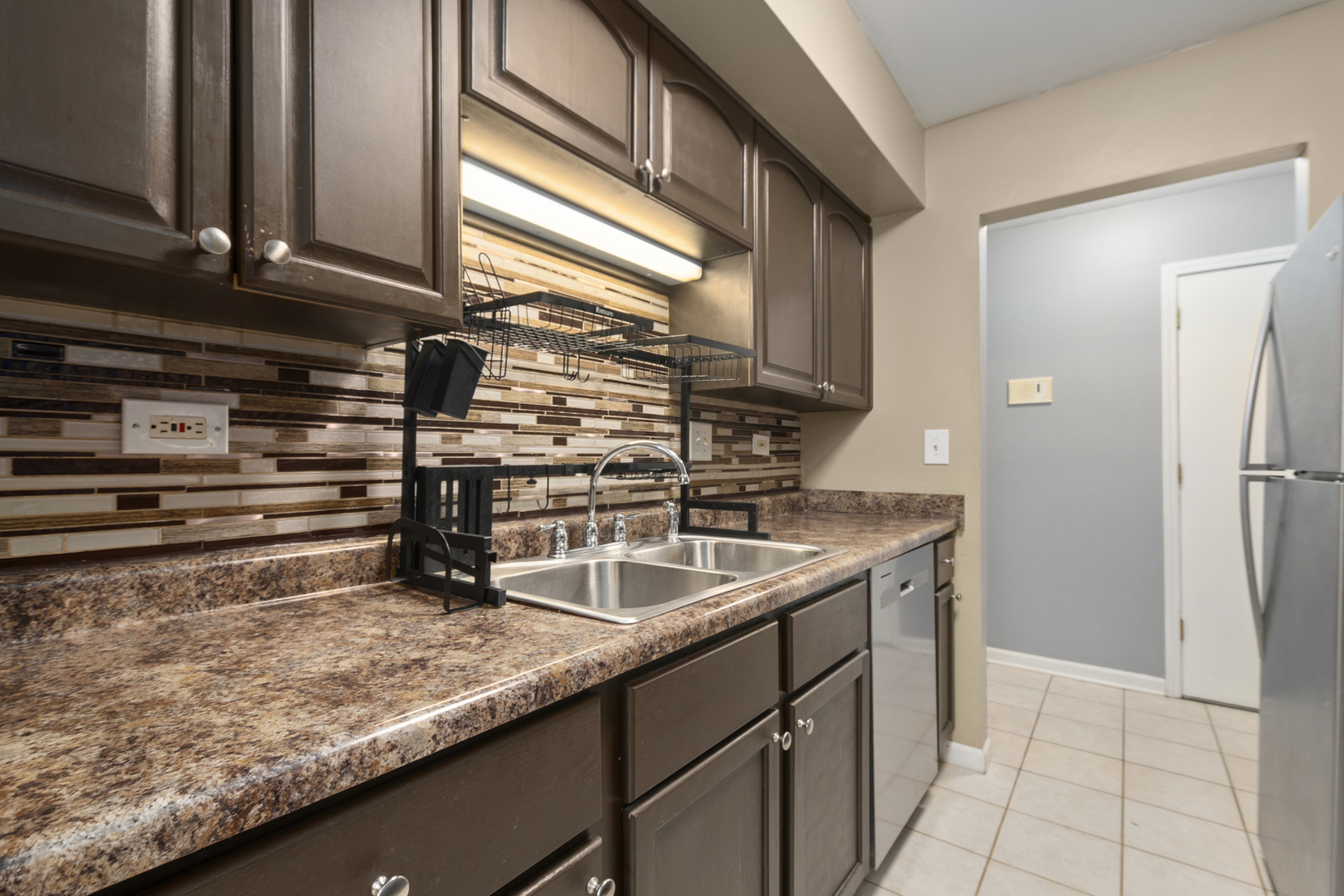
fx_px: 560
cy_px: 448
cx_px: 672
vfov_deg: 77.3
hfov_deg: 100.4
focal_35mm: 15
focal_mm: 10
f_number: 8
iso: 250
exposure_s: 1/1.67
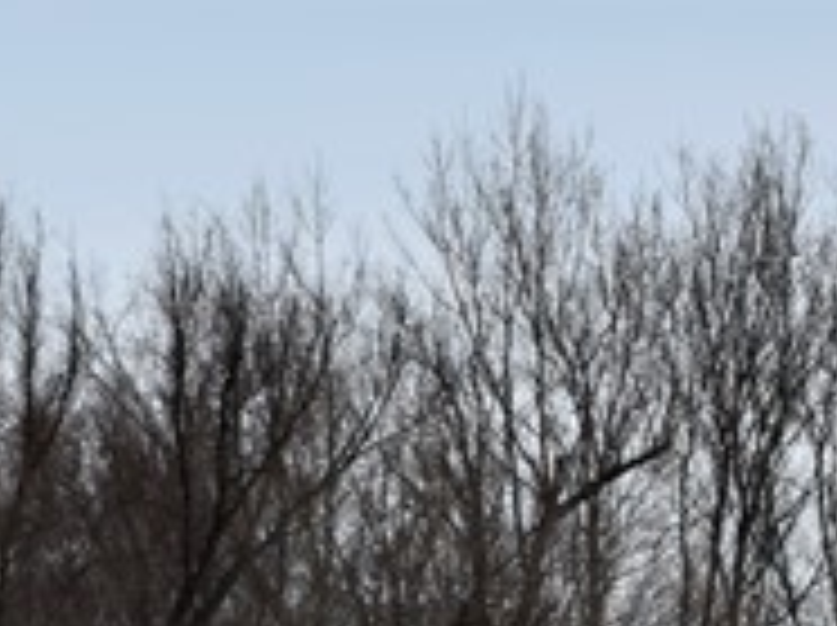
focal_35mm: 556
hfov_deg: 3.6
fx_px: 13427
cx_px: 954
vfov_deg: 2.7
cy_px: 849
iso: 200
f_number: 8
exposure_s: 1/250
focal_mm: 70
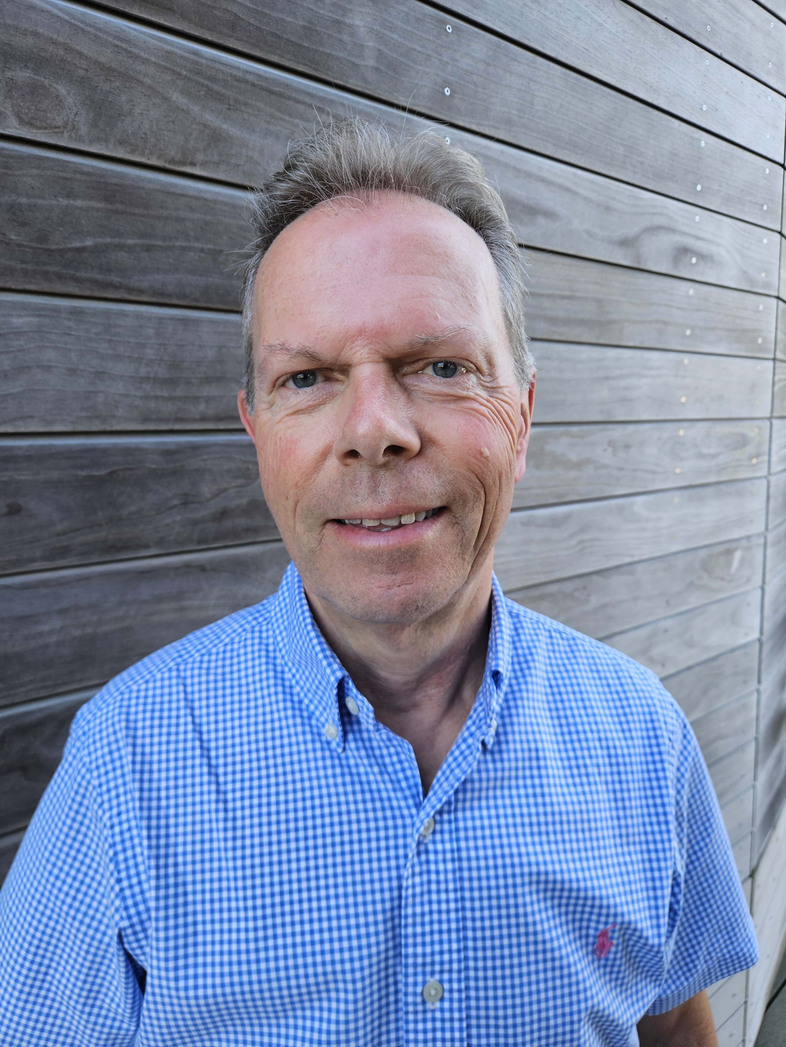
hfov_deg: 58.9
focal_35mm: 23
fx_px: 696
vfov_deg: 73.9
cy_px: 524
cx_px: 393
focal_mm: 5.4
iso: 32
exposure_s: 1/100
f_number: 1.8
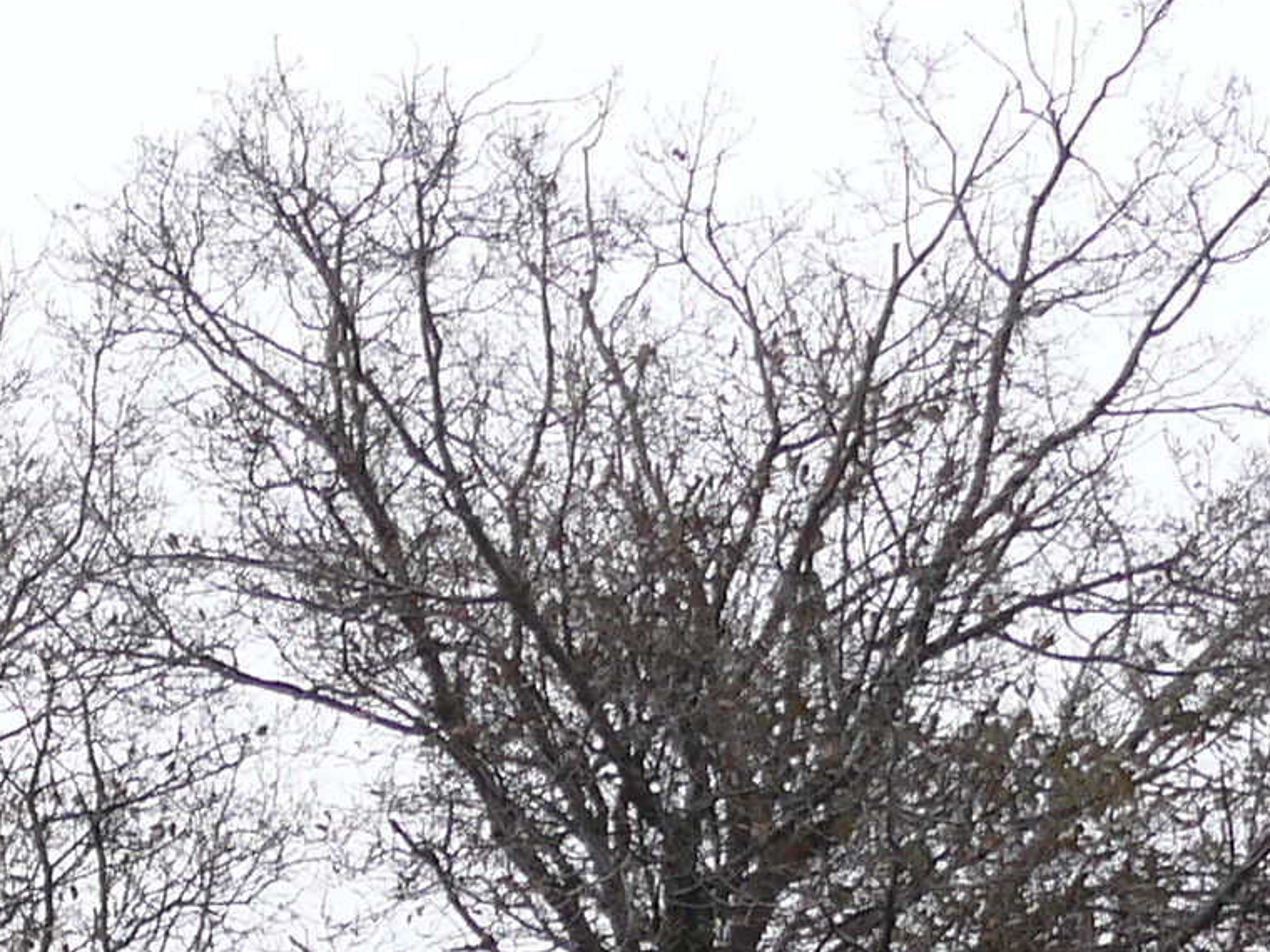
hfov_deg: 11.6
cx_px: -97
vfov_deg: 8.4
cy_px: 1864
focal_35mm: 168
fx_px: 6164
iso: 100
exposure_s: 1/250
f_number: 2.8
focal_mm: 7.4
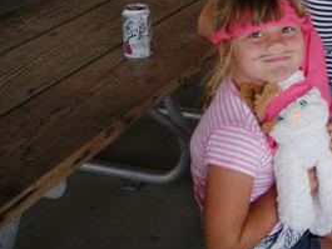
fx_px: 835
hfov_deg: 21.6
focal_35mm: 87
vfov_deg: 16.3
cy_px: -44
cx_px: 341
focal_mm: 6.3
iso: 64
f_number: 3.5
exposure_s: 1/77
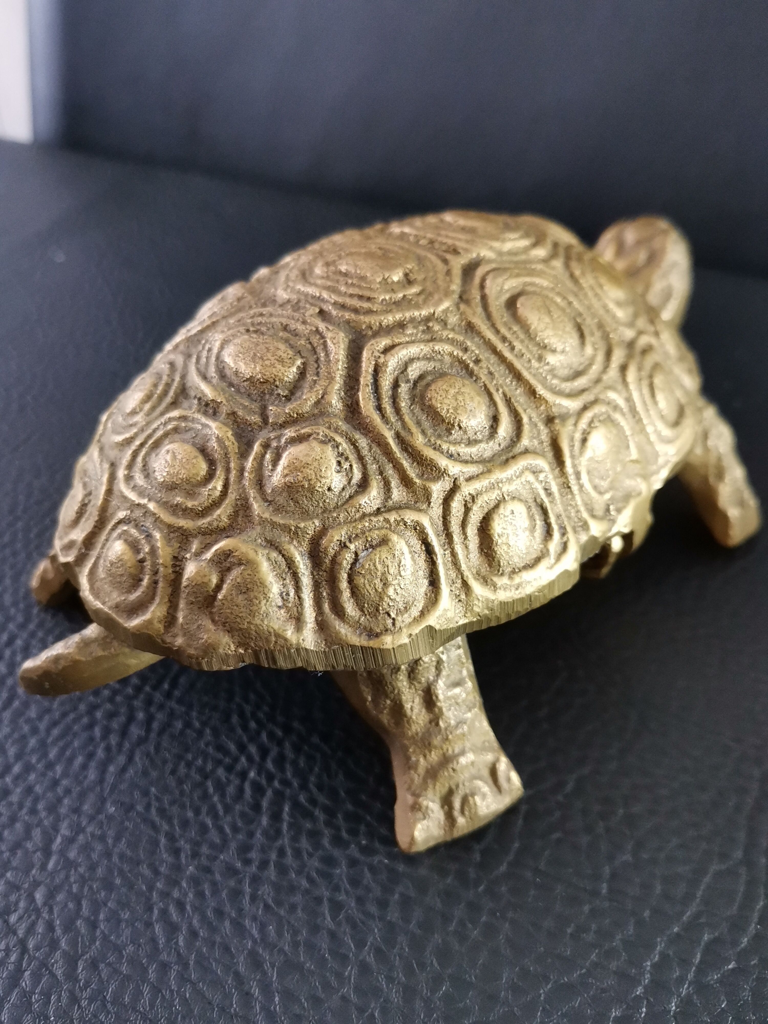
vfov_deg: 58.4
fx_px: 917
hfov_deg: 45.4
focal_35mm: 31
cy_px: 512
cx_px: 384
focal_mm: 4.75
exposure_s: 1/33.3
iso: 640
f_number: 2.4
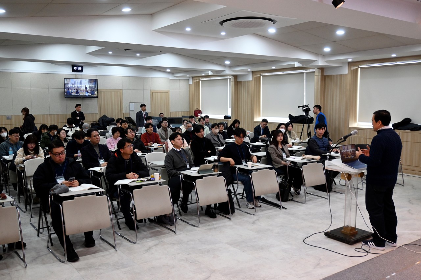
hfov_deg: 58.3
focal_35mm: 32
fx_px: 377
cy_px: 140
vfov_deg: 40.8
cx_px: 210
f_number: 4
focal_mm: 21.5
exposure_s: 1/125
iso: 900
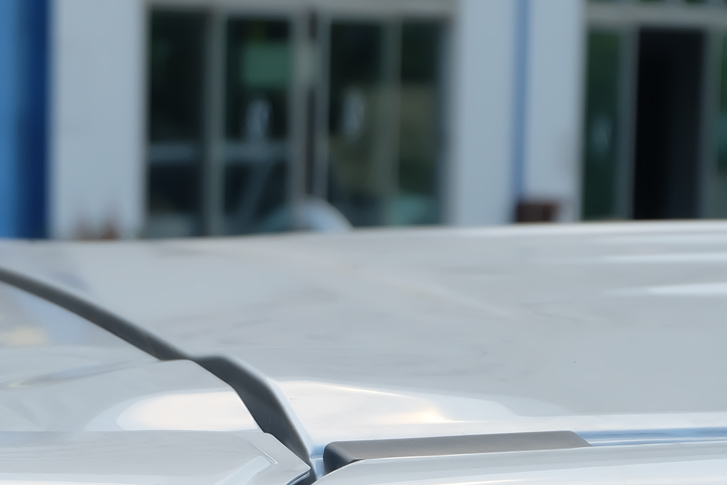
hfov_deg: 12.0
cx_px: -3
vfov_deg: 8.1
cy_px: 520
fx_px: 3413
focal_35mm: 169
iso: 400
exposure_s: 1/320
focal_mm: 46.7
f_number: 5.6
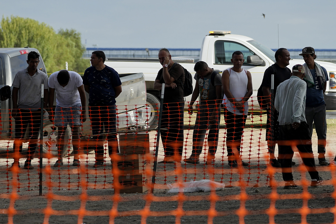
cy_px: 112
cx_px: 168
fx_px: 2025
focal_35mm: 217
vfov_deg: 6.3
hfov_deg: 9.5
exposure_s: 1/800
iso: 125
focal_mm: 145
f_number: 5
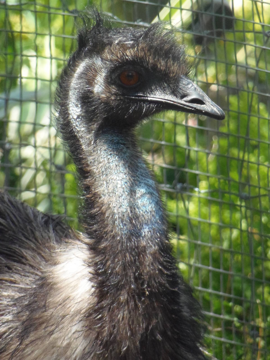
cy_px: 180
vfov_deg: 2.3
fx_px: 8985
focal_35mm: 864
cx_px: 135
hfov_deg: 1.7
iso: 400
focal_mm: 154.8
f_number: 5.7
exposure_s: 1/320
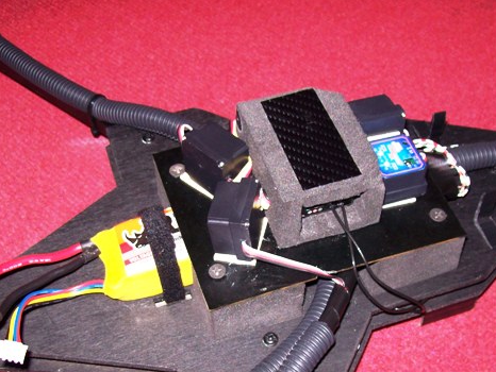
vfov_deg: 26.4
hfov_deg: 34.9
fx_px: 788
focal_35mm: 55
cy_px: 248
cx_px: 259
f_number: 2.7
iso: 80
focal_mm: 6
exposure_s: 1/64
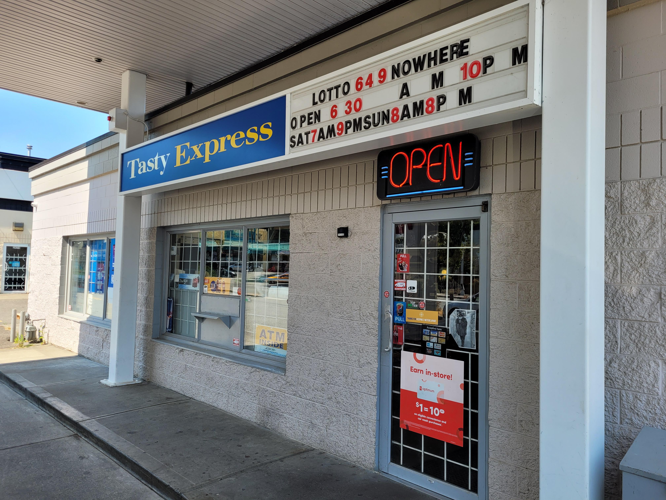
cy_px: 250
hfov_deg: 67.3
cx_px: 333
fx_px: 500
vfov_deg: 53.1
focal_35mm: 26
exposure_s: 1/615
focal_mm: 5.4
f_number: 1.8
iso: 40
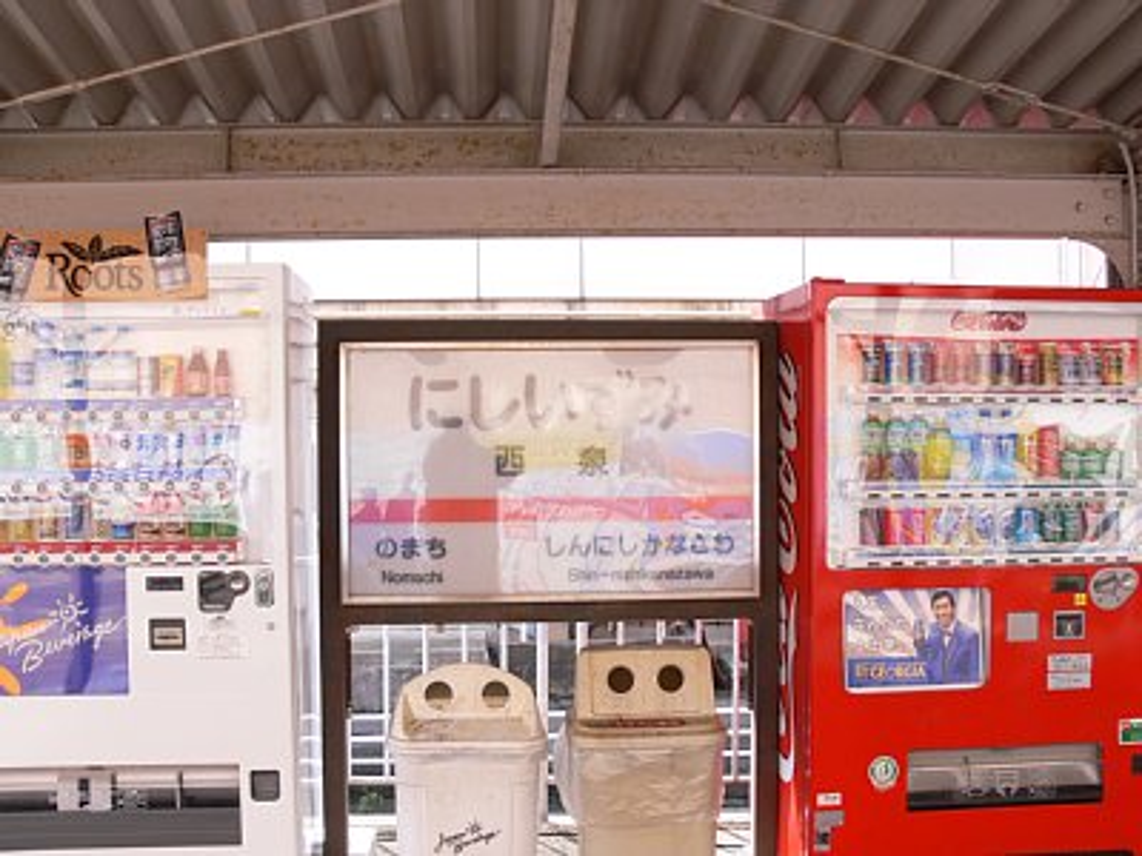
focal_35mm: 35
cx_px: 571
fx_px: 1155
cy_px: 428
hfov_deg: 52.6
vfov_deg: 40.7
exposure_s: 1/100
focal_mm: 7.4
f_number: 4
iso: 80
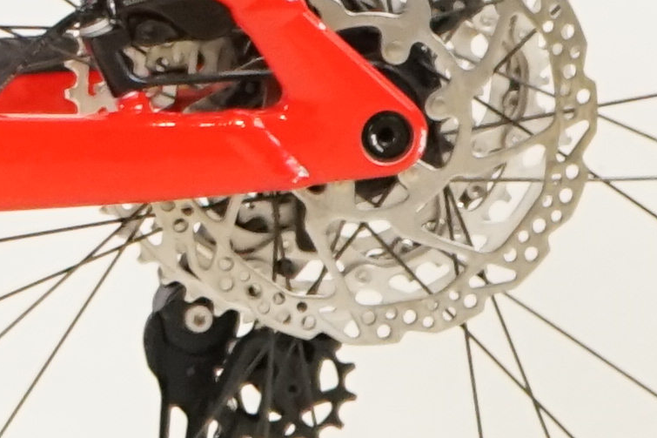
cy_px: -557
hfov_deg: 4.4
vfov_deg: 3.0
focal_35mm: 453
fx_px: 8265
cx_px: -1215
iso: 2500
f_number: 5.6
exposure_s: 1/200
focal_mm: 57
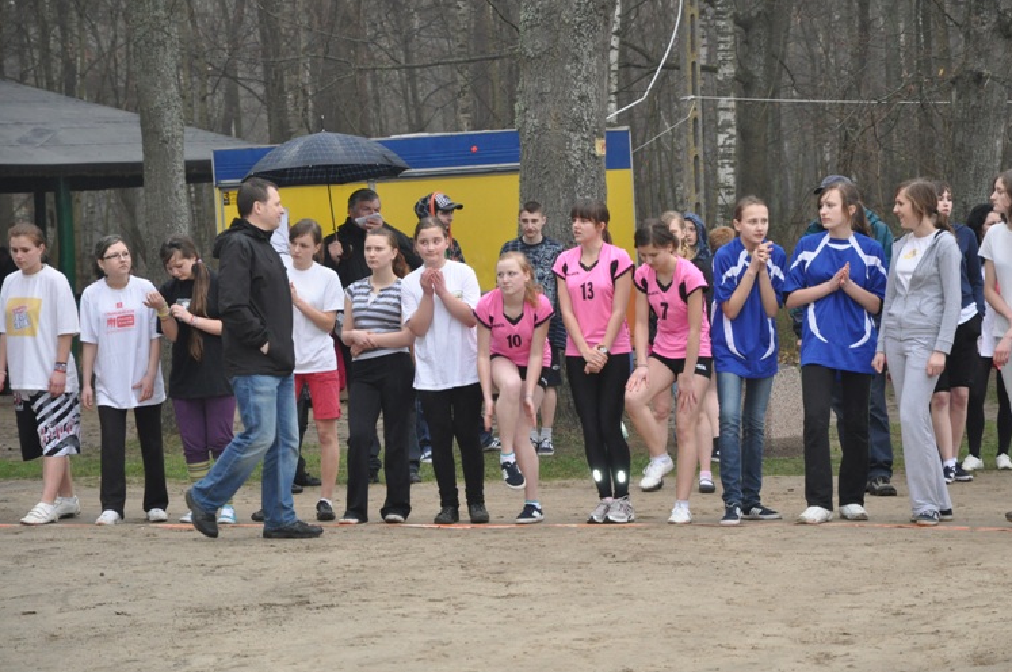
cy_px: 358
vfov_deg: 10.0
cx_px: 541
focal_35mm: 137
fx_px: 3833
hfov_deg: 15.0
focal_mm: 85
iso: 1000
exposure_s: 1/125
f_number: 5.6
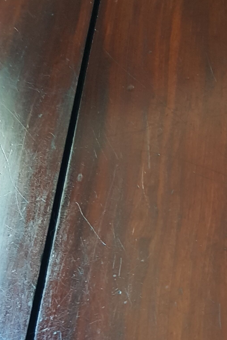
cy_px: 350
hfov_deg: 18.9
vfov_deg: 26.7
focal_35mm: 71
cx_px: 198
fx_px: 671
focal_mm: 4.2
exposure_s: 1/15
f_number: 1.7
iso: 200
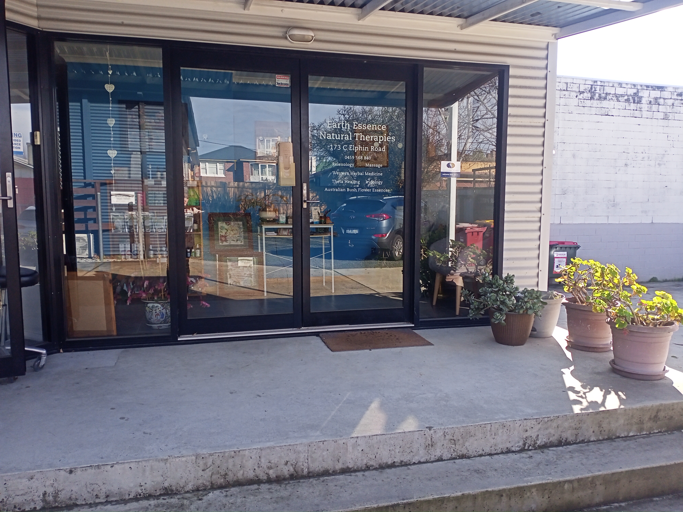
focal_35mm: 28
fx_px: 552
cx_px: 342
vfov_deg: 49.7
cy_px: 256
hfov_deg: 63.4
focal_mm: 4.05
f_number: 1.8
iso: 114
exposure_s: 1/338
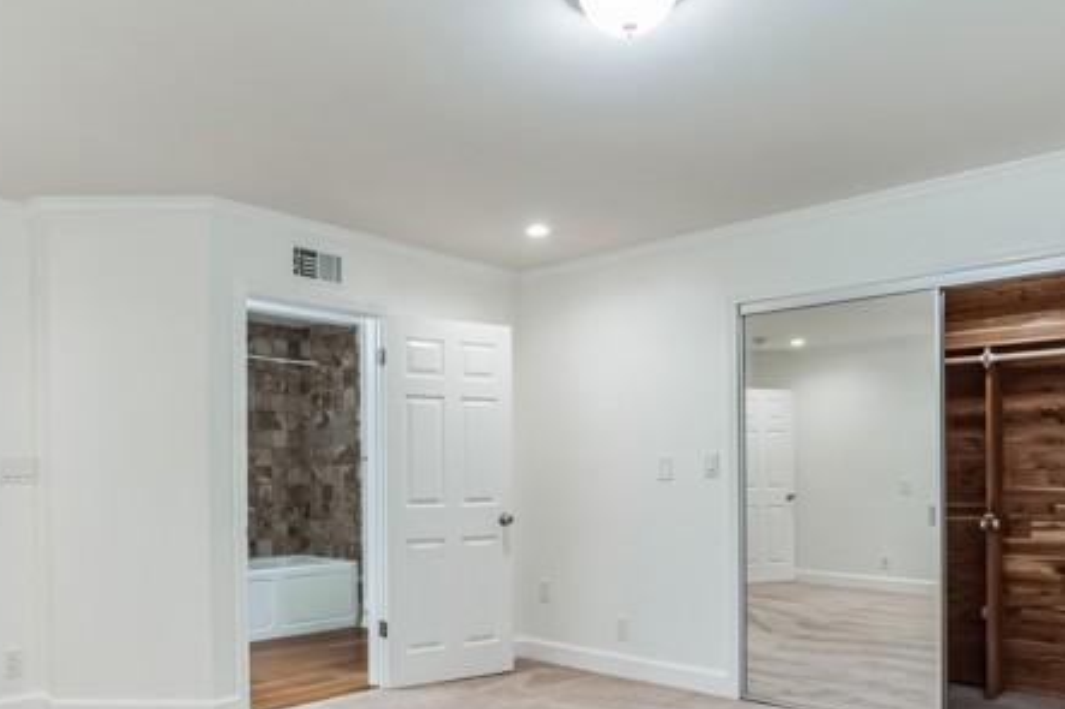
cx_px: 464
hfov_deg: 69.1
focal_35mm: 26
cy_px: 461
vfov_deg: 48.8
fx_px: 769
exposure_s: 1/1.25
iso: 100
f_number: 8
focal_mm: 12
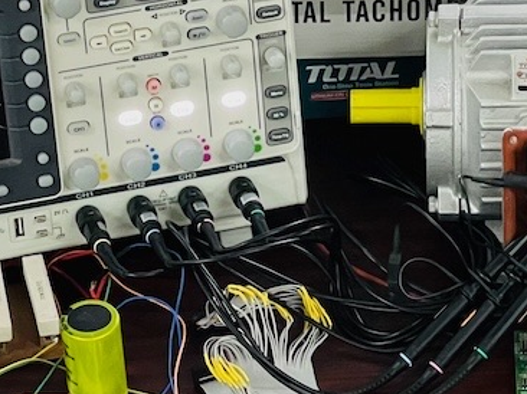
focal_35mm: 224
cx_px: 297
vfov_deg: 6.6
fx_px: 3408
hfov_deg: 8.8
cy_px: 9
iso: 500
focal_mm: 7.5
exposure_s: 1/51
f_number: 2.2
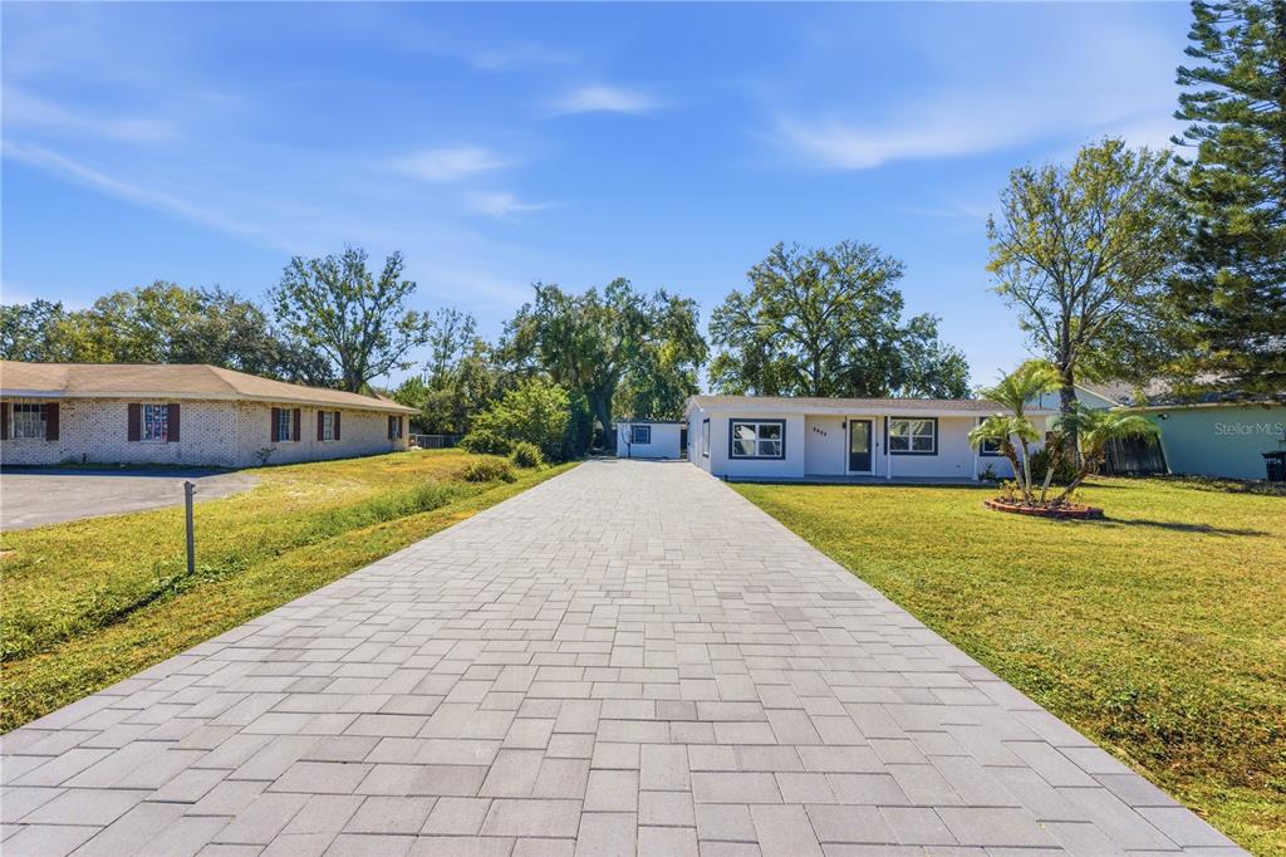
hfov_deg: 96.8
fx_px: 571
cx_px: 643
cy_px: 428
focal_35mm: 16
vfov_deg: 73.7
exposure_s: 1/12800
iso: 1600
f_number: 11
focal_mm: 16
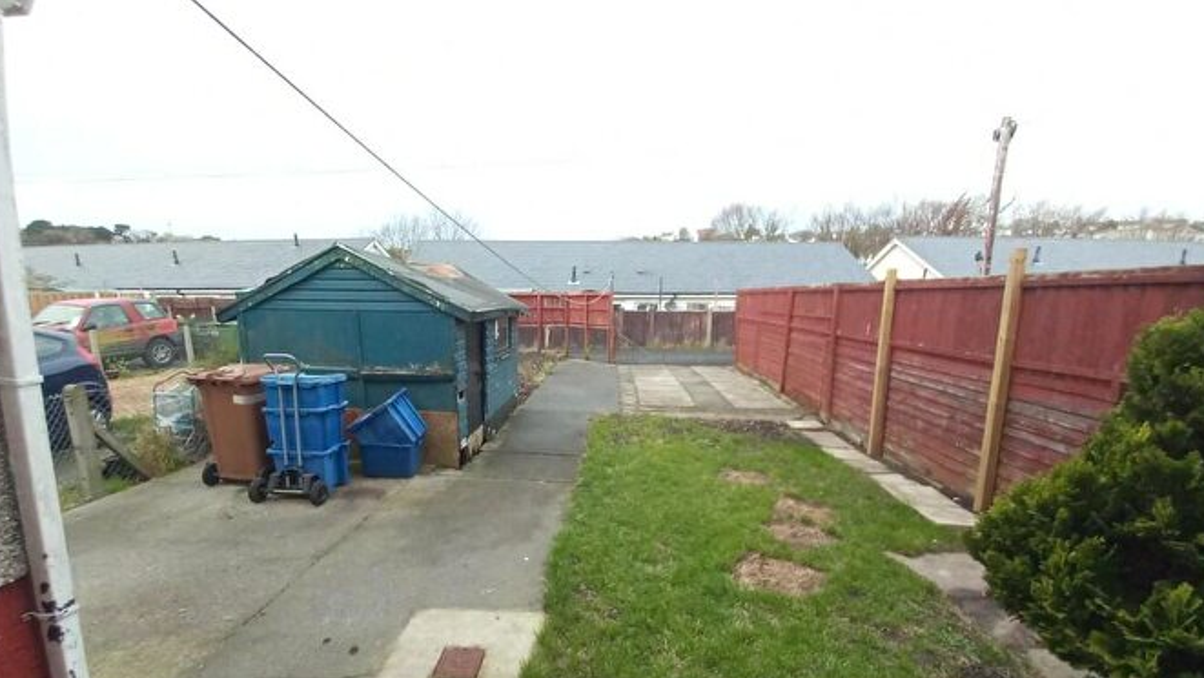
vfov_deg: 70.2
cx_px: 583
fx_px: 479
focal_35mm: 15
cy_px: 387
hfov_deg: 103.0
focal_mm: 1.13
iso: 80
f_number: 2.2
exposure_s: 1/100
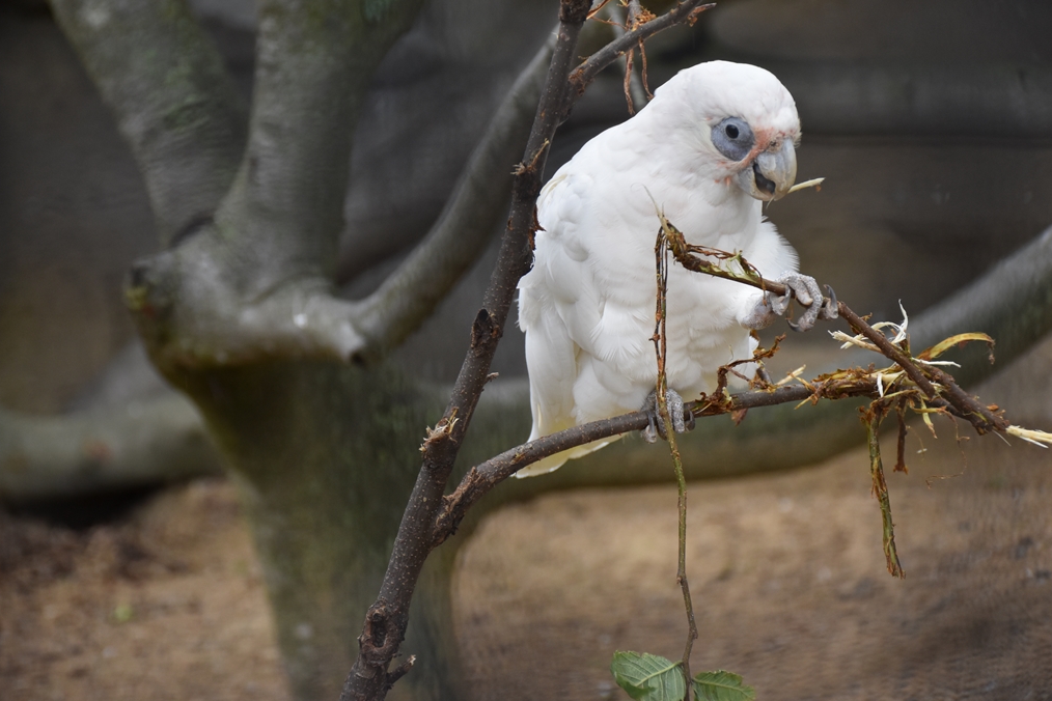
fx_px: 3097
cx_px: 524
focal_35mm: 106
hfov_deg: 19.3
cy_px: 348
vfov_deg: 12.9
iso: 800
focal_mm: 70
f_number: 5
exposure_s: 1/200
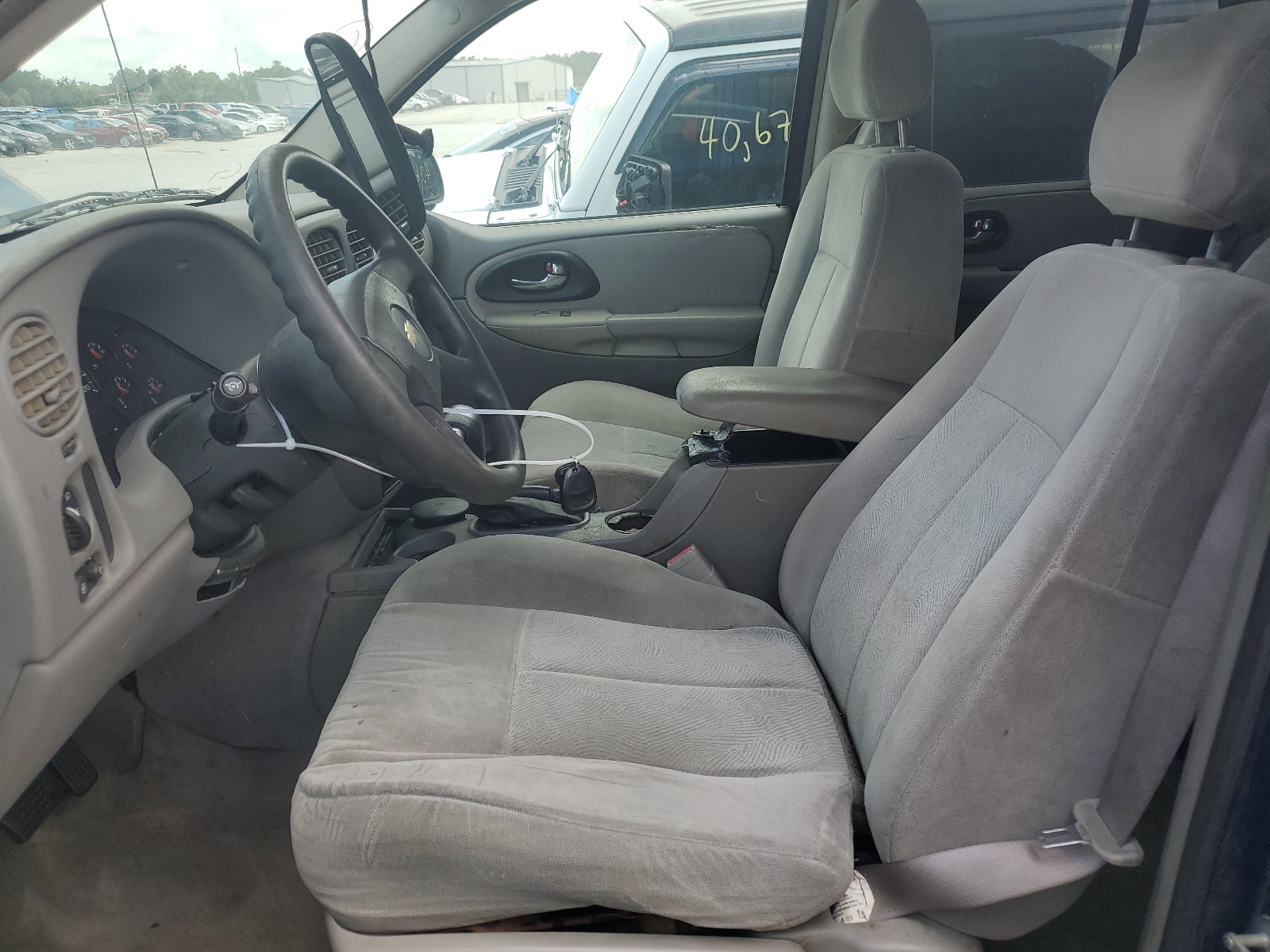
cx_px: 635
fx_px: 954
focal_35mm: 26
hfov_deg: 67.3
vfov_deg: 53.1
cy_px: 476
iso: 50
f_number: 1.5
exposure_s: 1/556
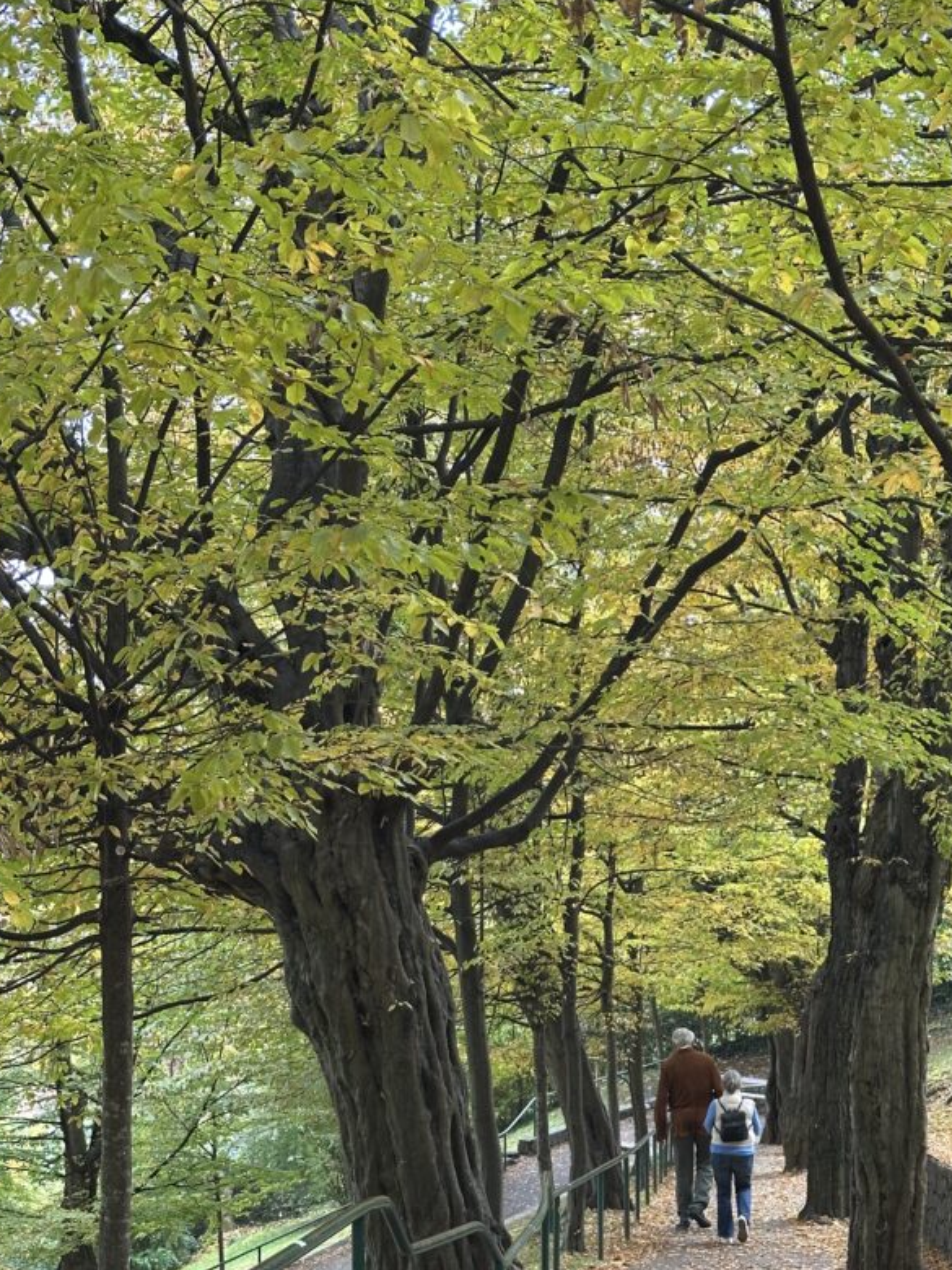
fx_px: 2310
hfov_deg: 23.2
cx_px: 602
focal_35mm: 63
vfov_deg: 30.6
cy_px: 803
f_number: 1.78
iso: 80
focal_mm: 6.86
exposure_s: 1/121
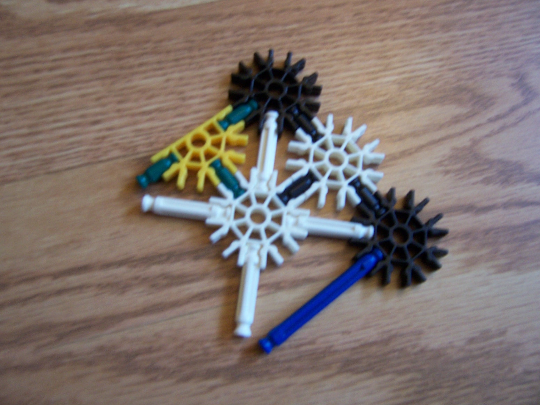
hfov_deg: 55.4
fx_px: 515
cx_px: 270
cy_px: 202
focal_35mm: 33
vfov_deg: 42.9
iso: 140
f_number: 3.4
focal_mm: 5.5
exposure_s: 1/15
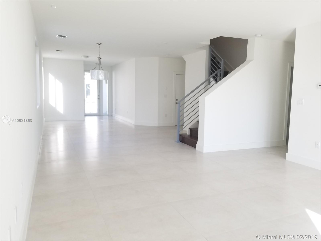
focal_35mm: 26
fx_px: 241
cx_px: 160
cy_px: 120
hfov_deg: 67.3
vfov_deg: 53.1
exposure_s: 1/100
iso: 64
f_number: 1.7
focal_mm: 4.3
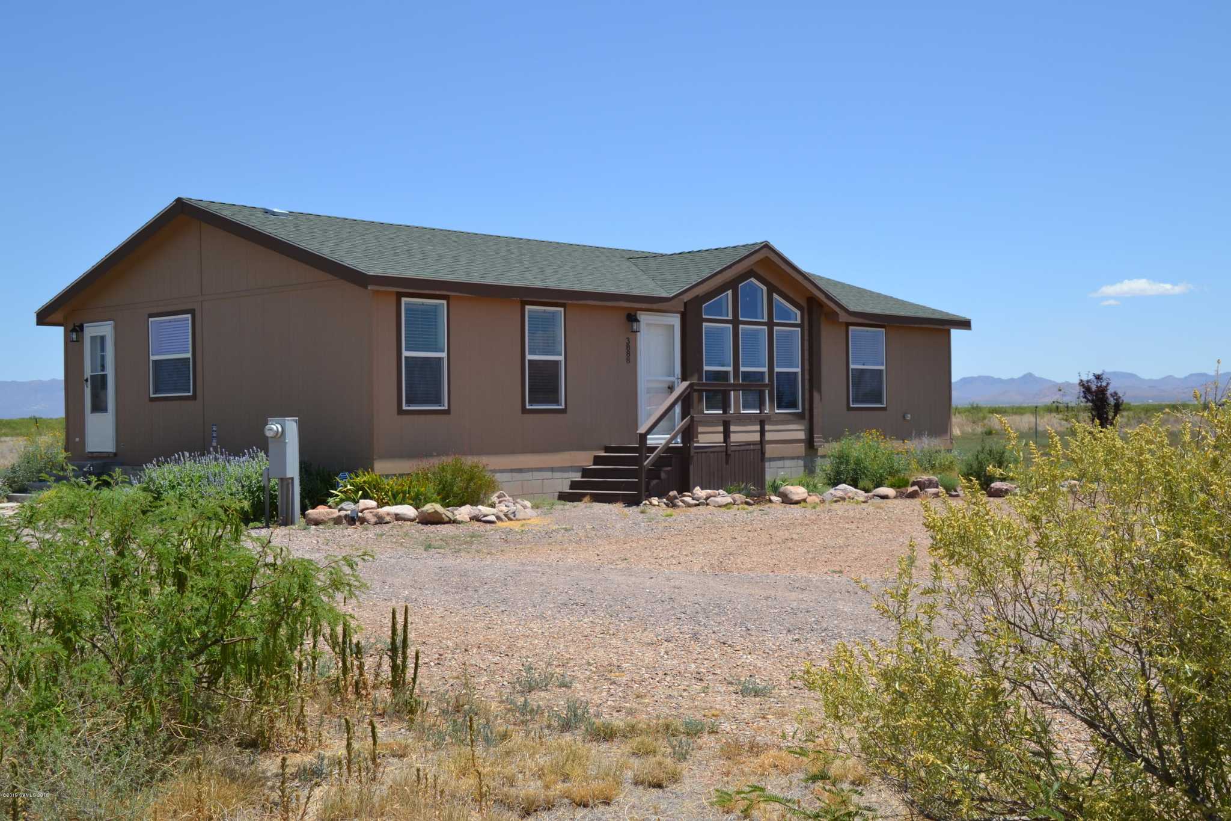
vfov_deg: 33.0
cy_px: 410
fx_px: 1385
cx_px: 616
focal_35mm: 40
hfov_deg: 47.9
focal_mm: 27
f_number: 7.1
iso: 100
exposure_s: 1/200
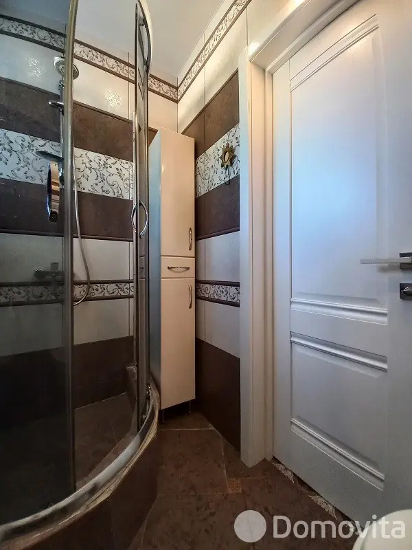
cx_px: 206
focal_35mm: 13
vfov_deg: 106.2
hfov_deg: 89.9
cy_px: 275
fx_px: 206
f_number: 2.2
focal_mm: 1.42
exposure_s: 1/33
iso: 125
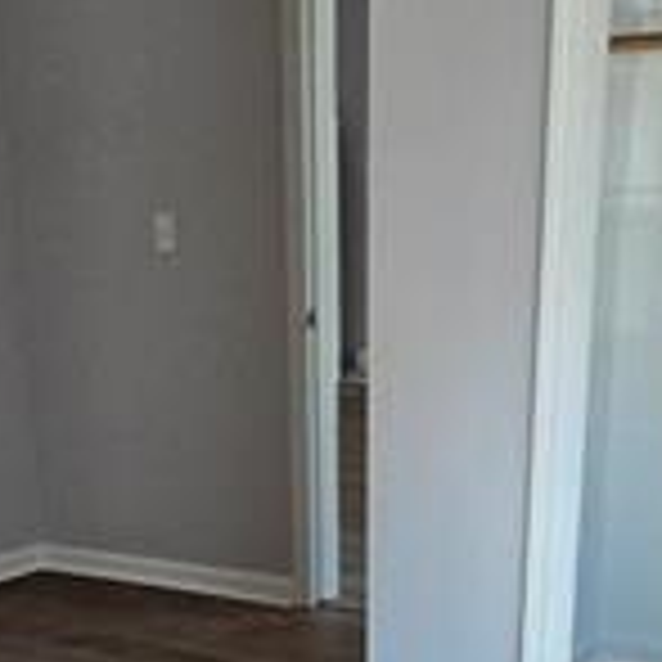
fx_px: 1298
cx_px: 288
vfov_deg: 25.9
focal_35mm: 60
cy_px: 775
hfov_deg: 28.6
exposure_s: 1/359
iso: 160
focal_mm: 2.2
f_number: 2.2
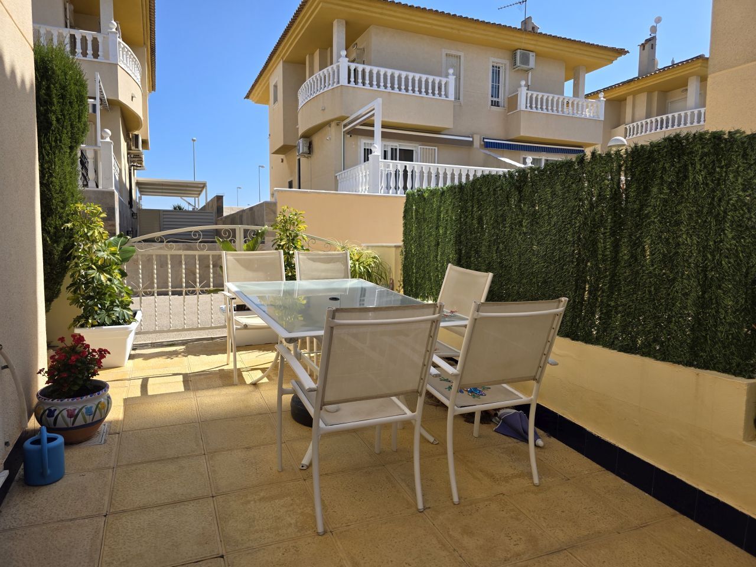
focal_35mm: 23
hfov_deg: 73.9
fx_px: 502
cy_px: 284
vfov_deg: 58.9
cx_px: 378
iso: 80
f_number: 1.7
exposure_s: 1/4145
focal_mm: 6.3
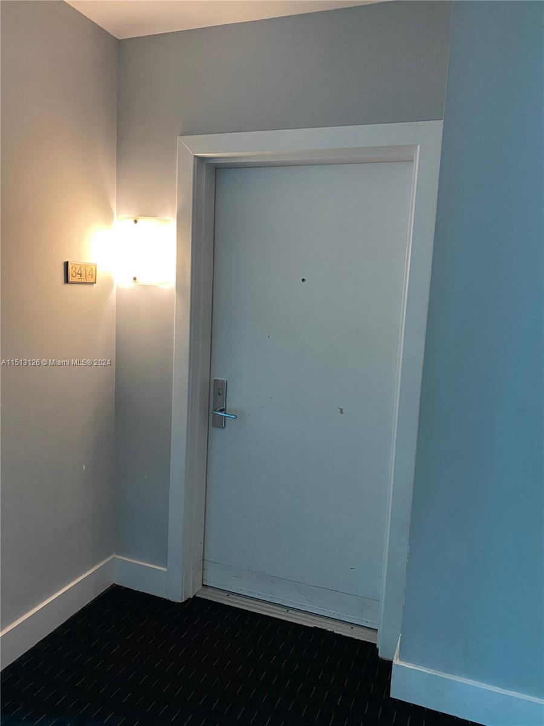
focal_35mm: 26
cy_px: 363
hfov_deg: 53.1
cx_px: 272
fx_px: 545
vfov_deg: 67.3
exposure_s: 1/60
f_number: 1.8
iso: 320
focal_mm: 4.25
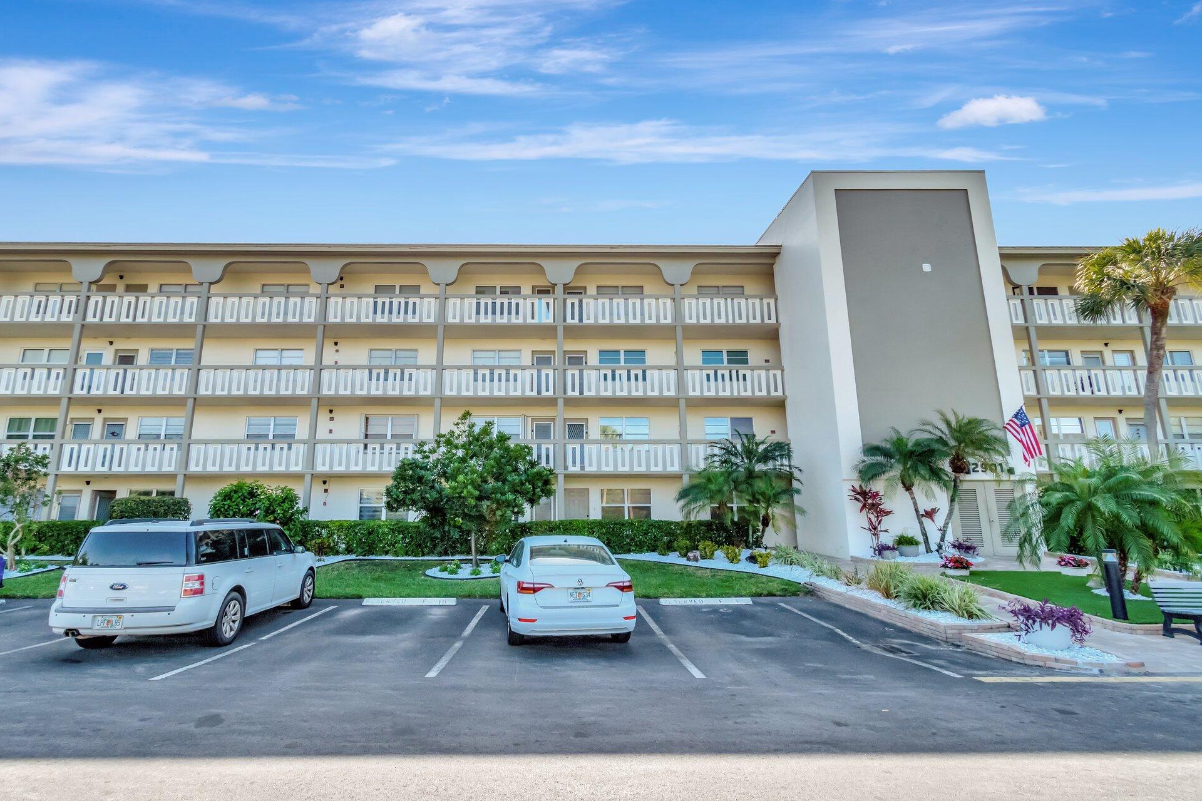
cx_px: 565
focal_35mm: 16
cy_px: 402
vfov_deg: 73.7
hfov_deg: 96.6
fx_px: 534
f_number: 8
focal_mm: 10
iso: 1000
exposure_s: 1/1250
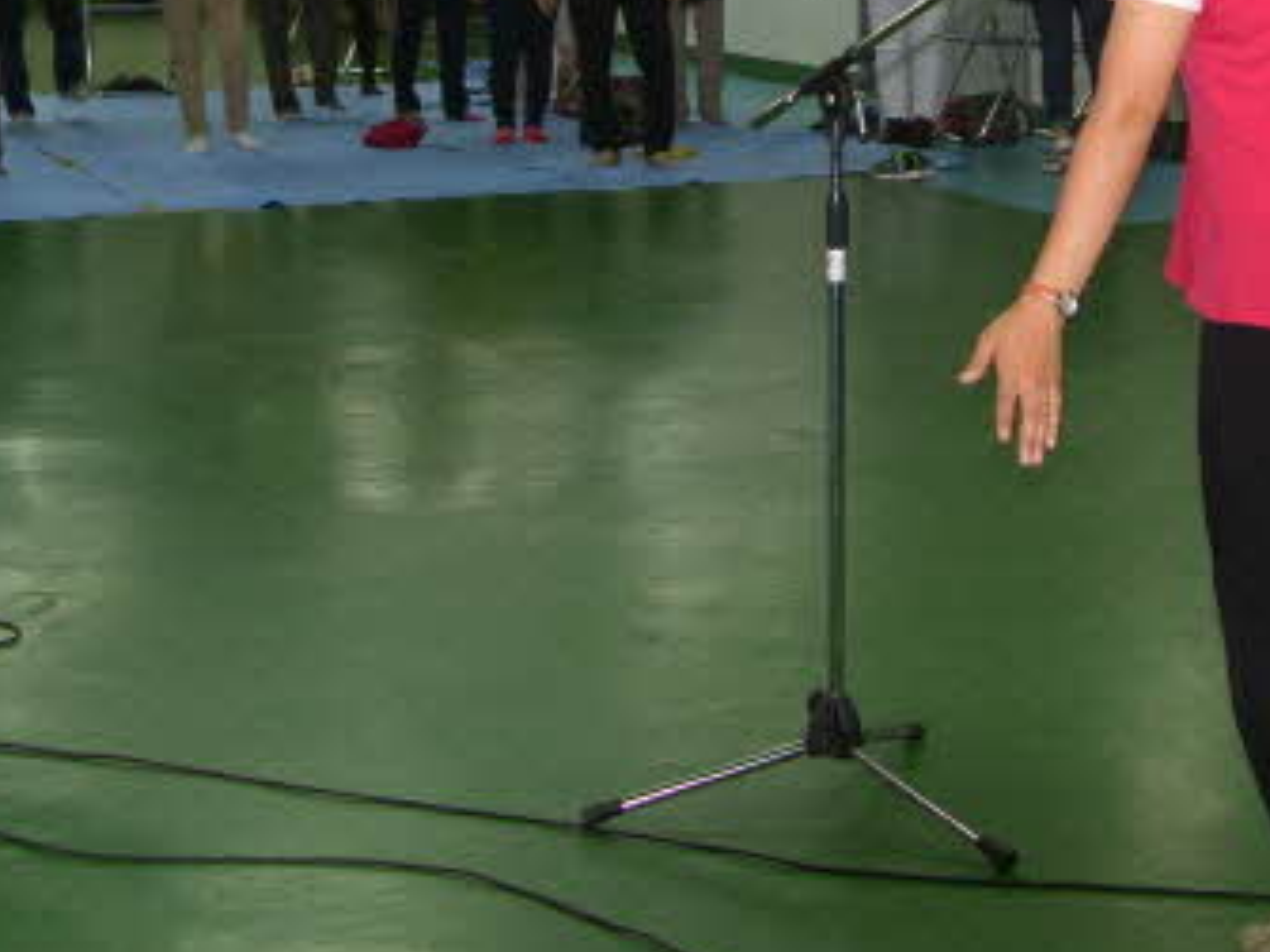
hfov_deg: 22.6
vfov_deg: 16.9
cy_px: 61
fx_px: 3154
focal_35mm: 86
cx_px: 921
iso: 100
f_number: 2.5
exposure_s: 1/50
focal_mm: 11.5
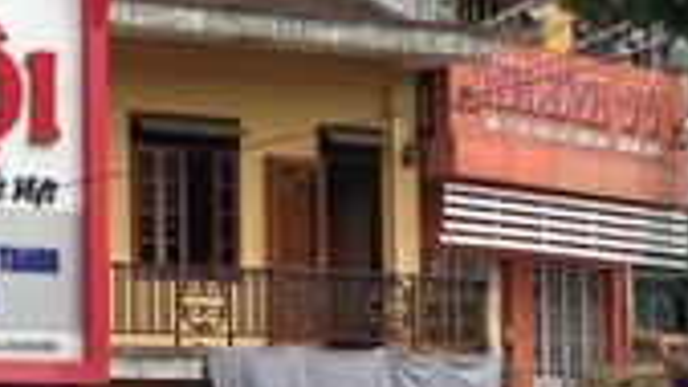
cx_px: -183
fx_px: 3101
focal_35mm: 170
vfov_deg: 7.1
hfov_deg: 12.3
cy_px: 200
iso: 50
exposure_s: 1/809
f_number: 2.4
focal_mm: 4.12
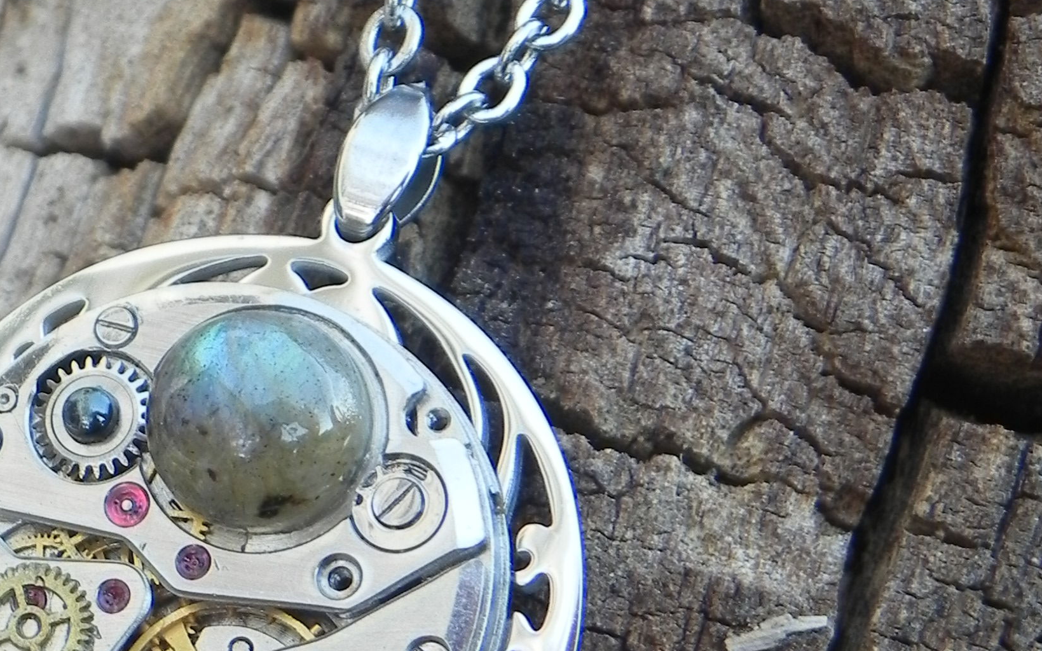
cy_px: 469
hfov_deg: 11.8
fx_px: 5026
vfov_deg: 7.4
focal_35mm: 177
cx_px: 227
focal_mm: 13.4
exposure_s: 1/73.5
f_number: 4
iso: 160
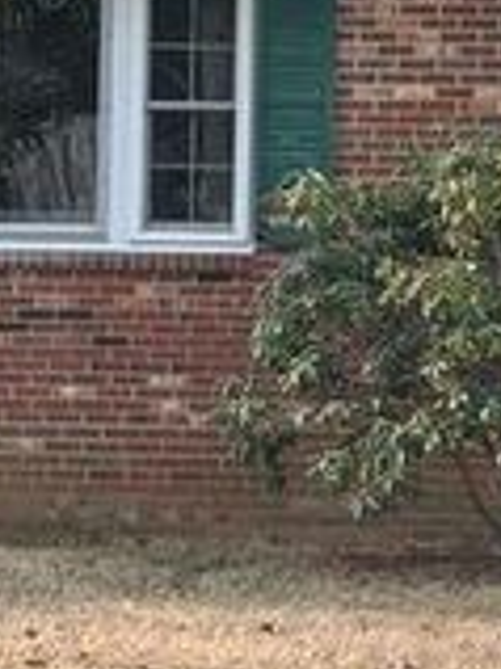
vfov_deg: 9.8
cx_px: 661
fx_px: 3884
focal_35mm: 201
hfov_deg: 7.3
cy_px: 225
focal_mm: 6.76
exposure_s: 1/828
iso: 100
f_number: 1.78
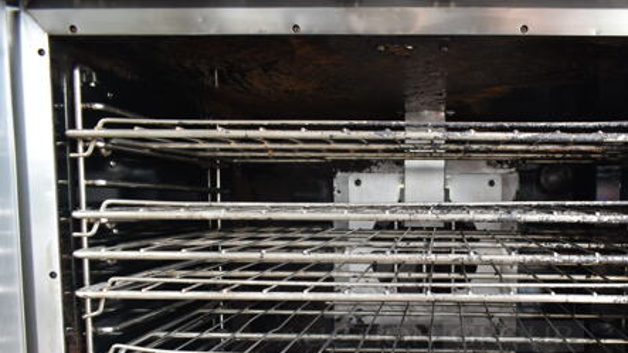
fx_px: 649
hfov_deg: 50.5
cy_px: 276
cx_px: 427
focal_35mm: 39
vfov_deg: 29.8
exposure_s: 1/30
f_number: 3.5
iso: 220
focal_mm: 18
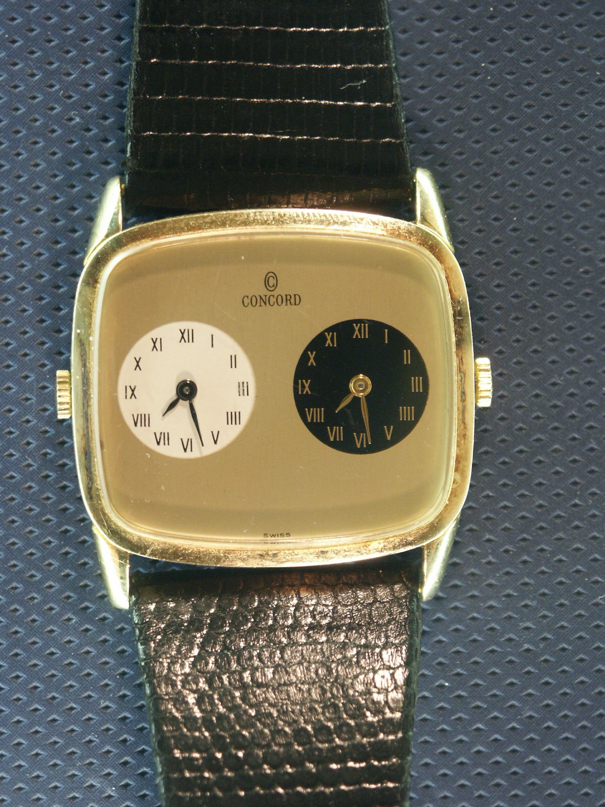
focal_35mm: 200
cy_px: 404
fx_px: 4661
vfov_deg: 9.9
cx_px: 302
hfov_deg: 7.4
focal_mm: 50.69
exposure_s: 1/45
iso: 200
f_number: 3.5
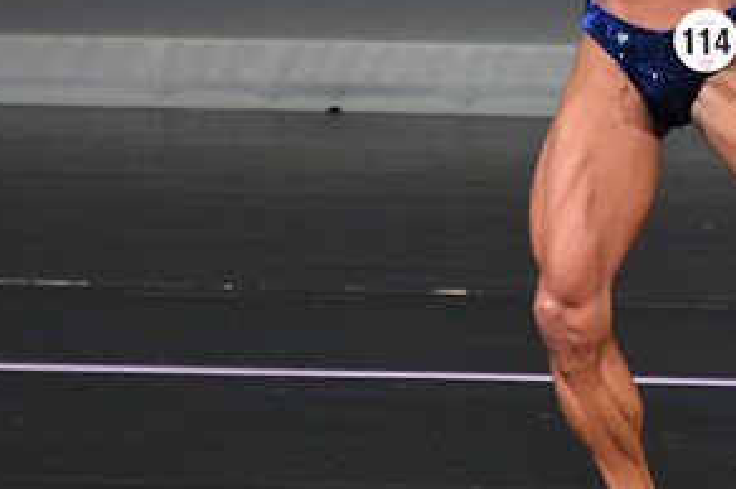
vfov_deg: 1.5
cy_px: 13
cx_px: 838
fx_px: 18726
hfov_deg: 2.3
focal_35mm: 917
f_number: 5.6
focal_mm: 230
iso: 4000
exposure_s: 1/400
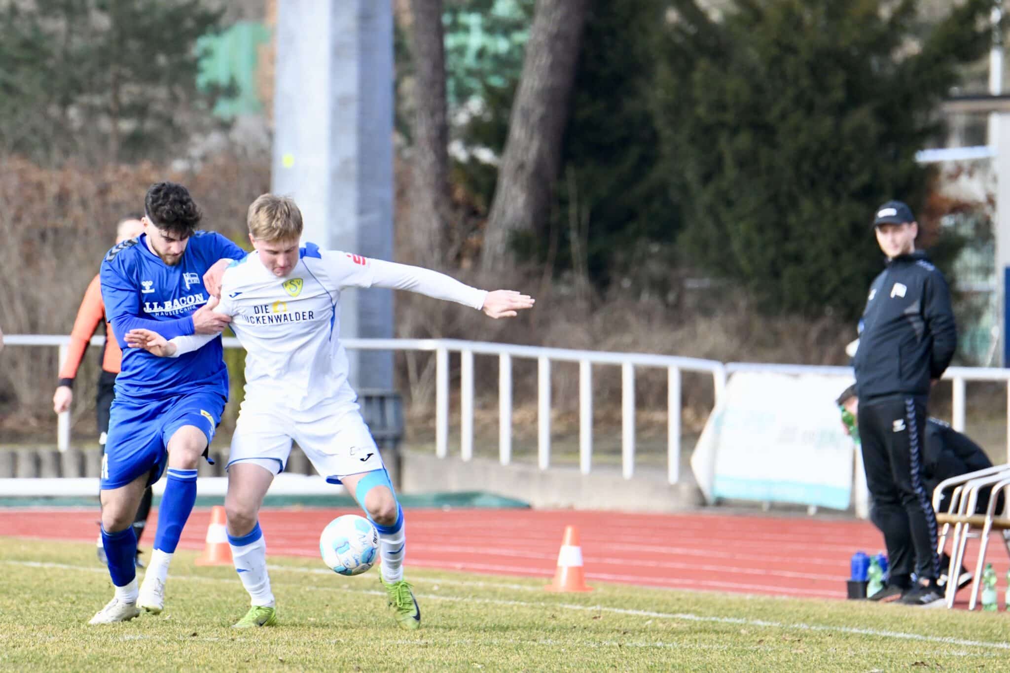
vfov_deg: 3.4
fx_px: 11221
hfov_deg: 5.2
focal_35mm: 400
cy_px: 336
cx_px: 505
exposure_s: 1/1600
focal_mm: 400
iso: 3200
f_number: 7.1
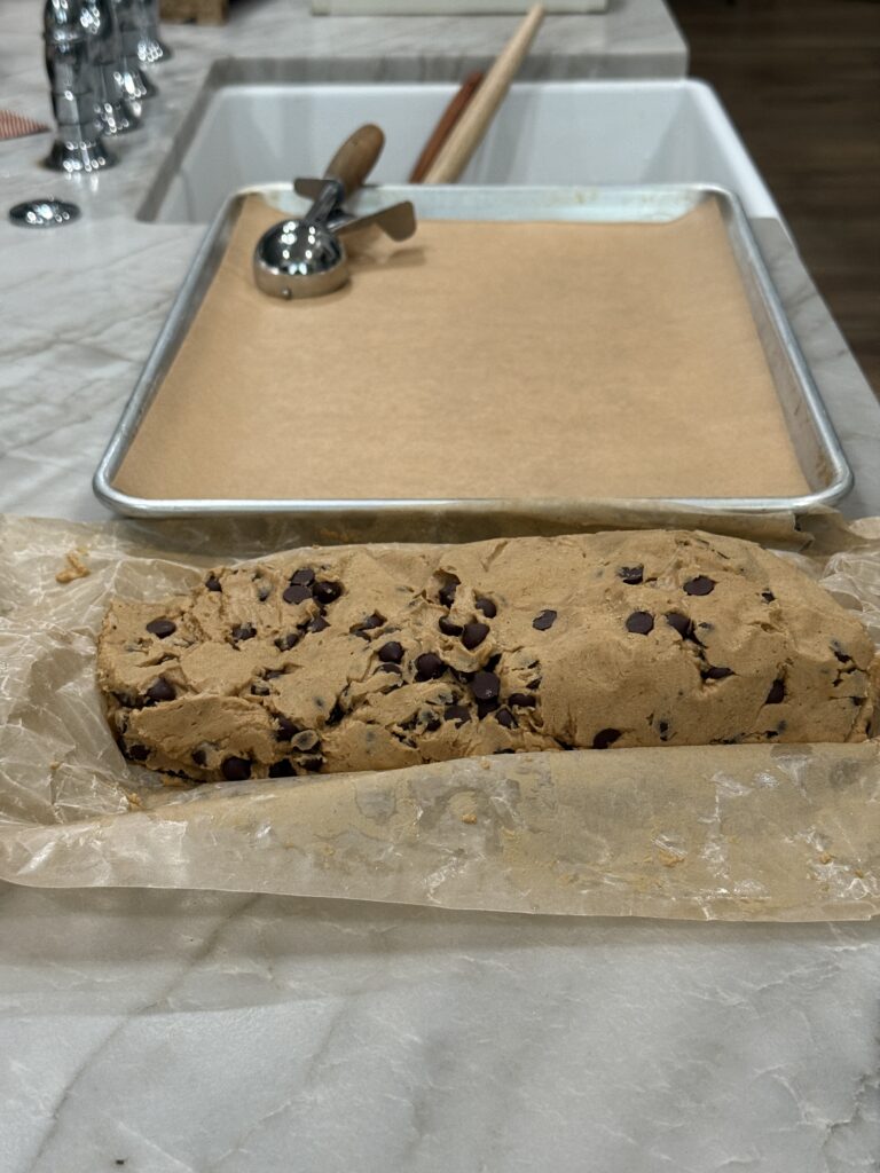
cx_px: 440
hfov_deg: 30.3
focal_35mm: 48
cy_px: 586
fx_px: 1627
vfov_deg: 39.7
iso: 200
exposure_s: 1/60
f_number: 1.78
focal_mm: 6.76
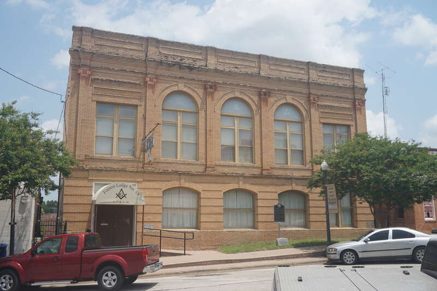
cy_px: 146
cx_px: 218
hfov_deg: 55.1
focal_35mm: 34
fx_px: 419
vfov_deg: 38.3
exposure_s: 1/200
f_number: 9
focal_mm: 23
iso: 100
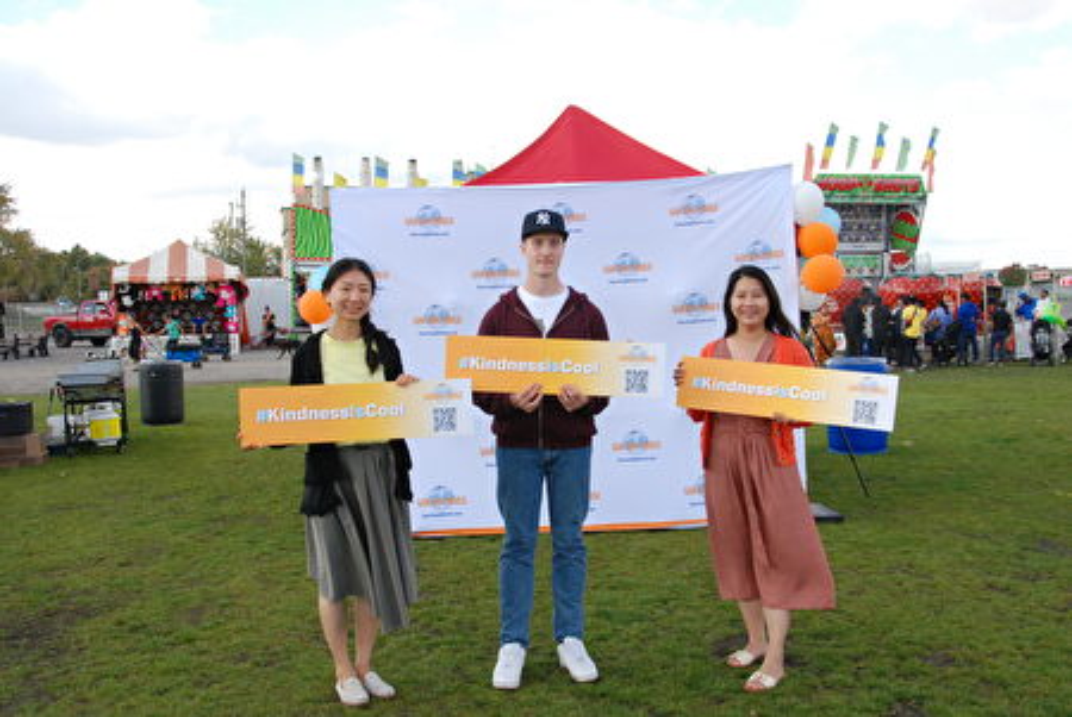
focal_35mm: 36
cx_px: 536
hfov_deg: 53.1
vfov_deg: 37.0
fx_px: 1073
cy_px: 358
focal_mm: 24
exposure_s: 1/500
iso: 800
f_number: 11
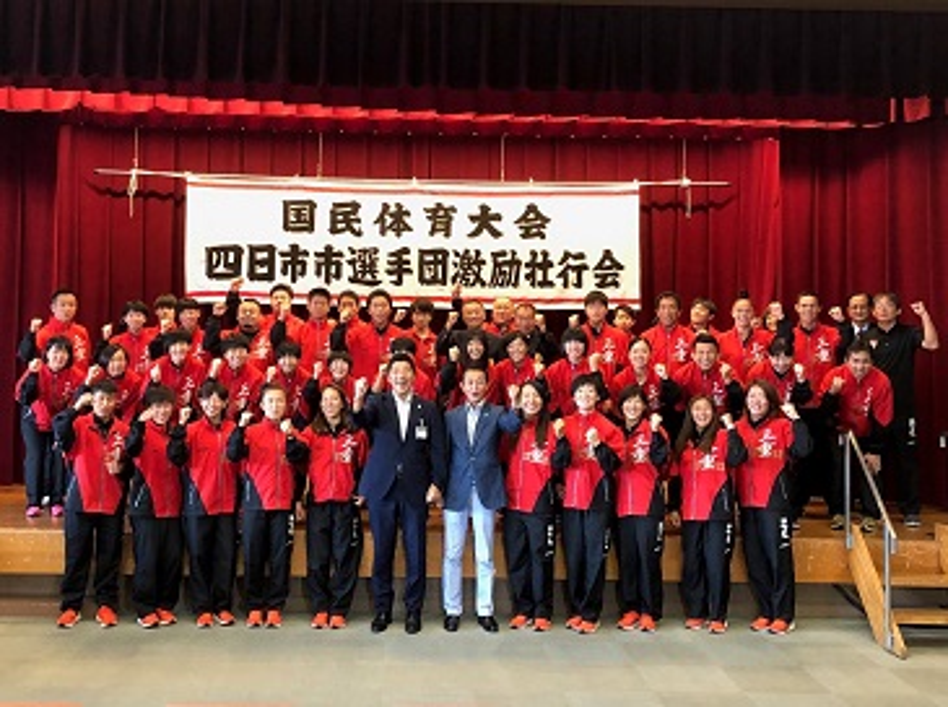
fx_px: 765
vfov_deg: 49.6
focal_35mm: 28
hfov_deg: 63.6
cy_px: 354
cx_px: 474
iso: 80
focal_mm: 3.99
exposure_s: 1/15
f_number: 1.8
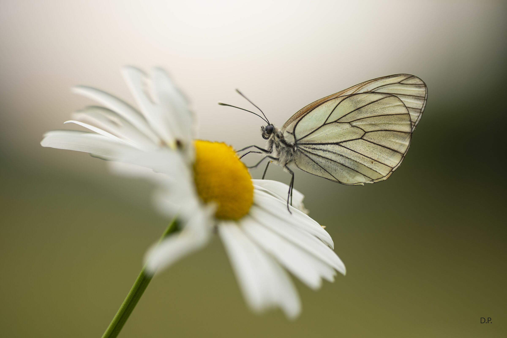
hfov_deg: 13.7
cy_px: 169
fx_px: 2113
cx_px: 254
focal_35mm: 150
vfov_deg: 9.2
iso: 100
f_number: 3.8
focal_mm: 150
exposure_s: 1/320
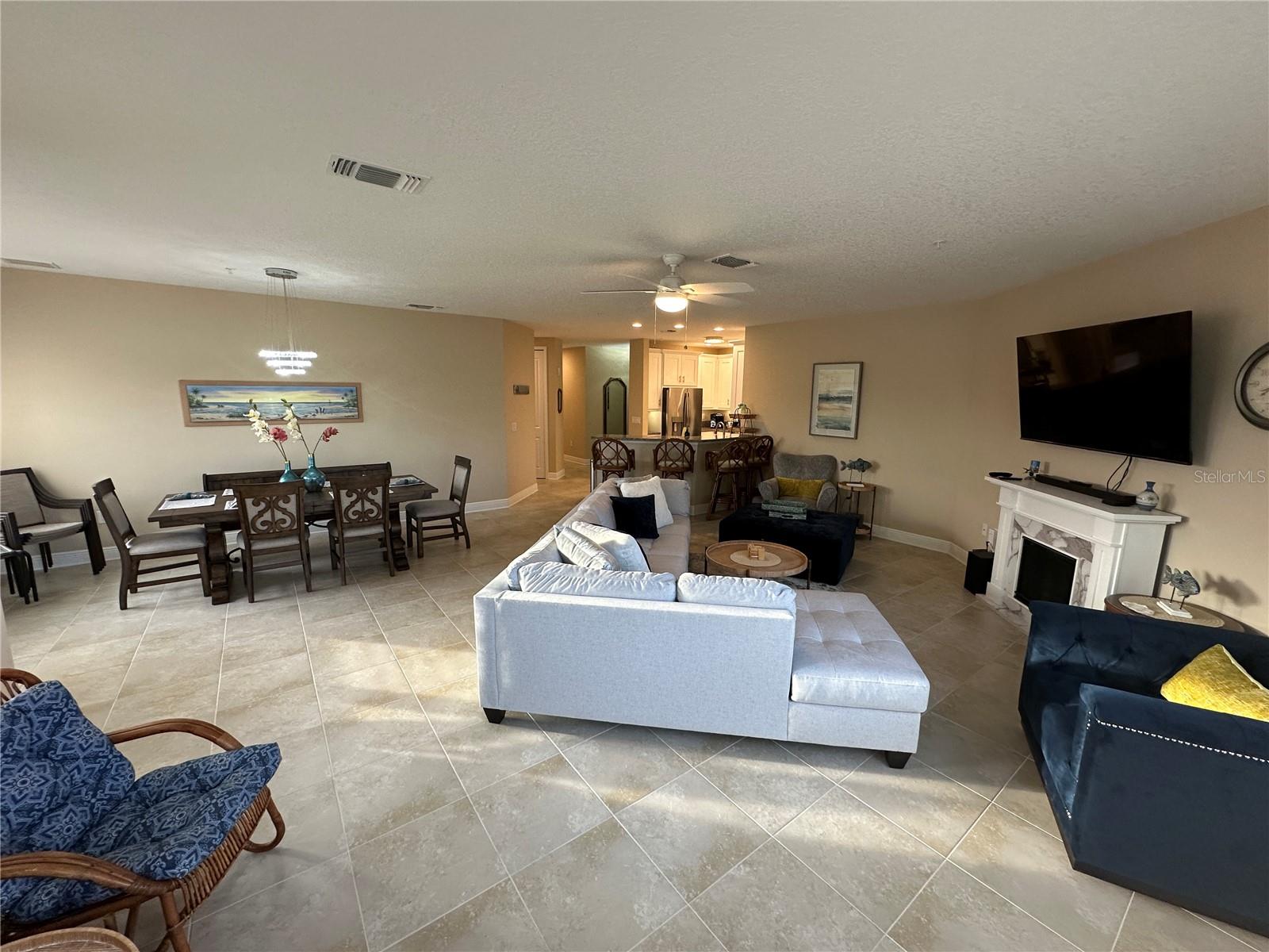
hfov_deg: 102.1
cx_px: 634
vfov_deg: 85.7
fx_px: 513
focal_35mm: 14
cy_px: 476
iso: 160
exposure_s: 1/120
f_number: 2.2
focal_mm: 2.22
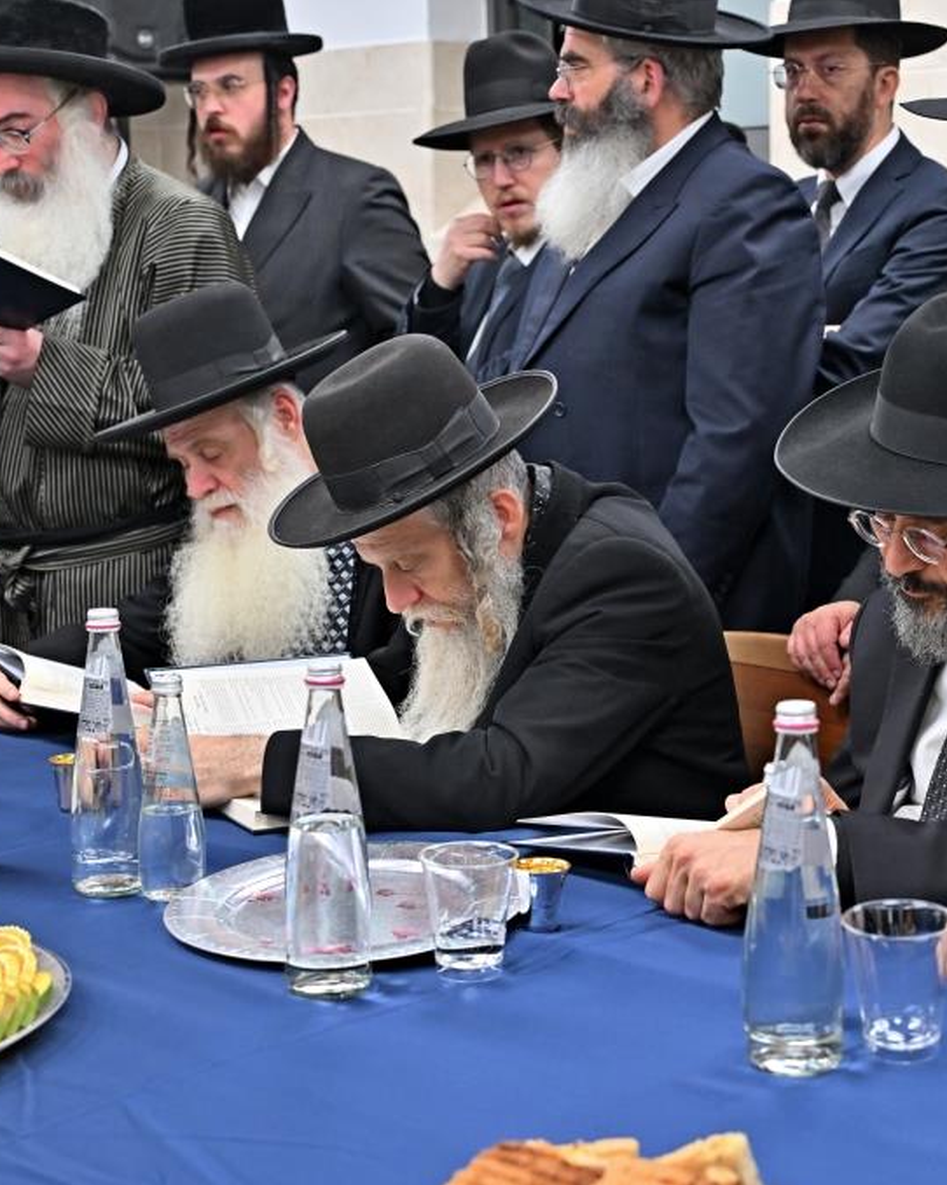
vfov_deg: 31.0
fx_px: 2138
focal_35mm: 61
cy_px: 593
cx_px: 589
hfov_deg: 24.9
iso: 640
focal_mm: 43
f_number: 4
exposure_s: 1/200
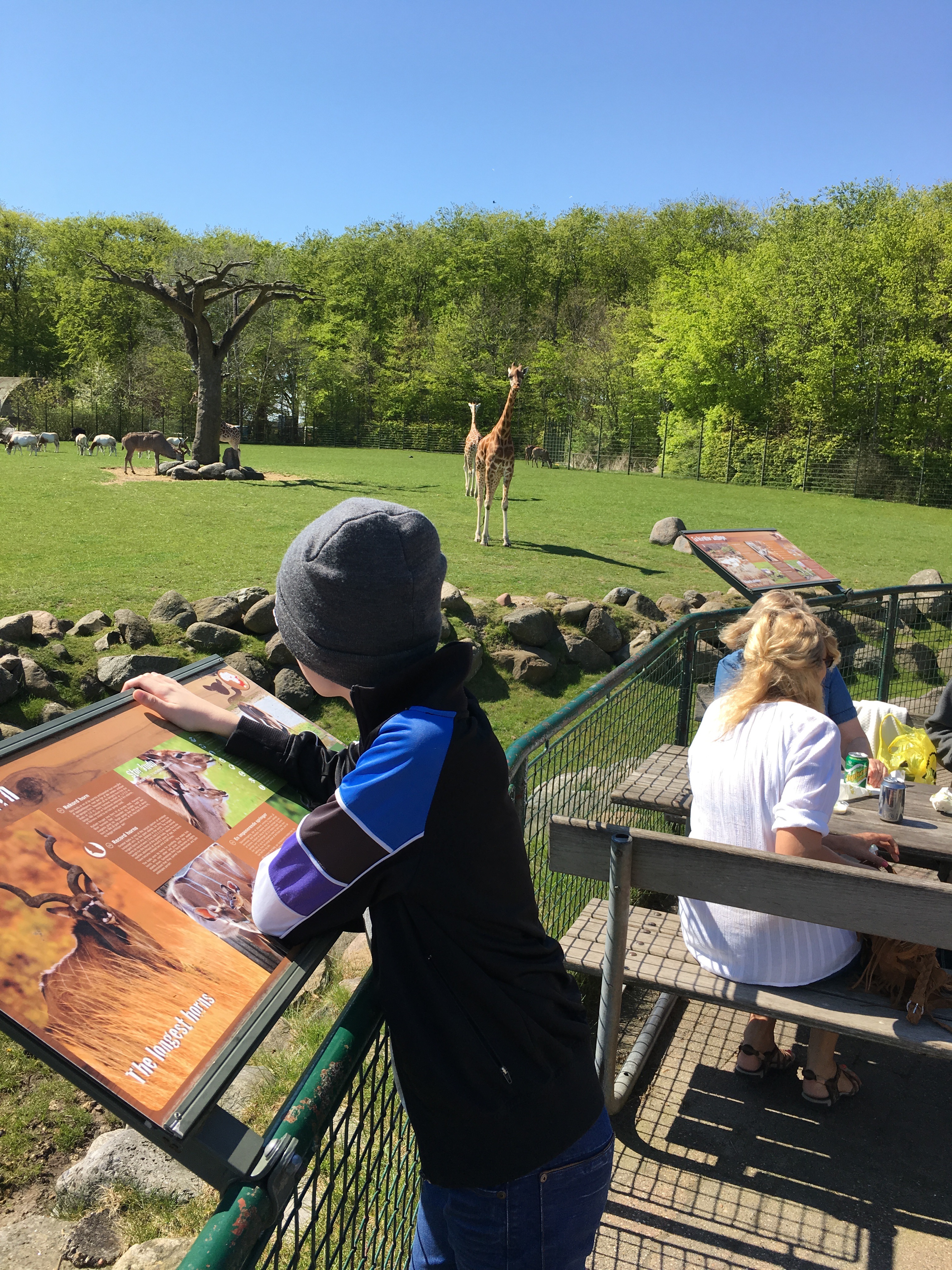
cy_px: 635
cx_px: 476
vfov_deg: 61.7
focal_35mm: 29
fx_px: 1063
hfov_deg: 48.2
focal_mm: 4.15
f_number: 2.2
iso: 25
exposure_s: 1/1083
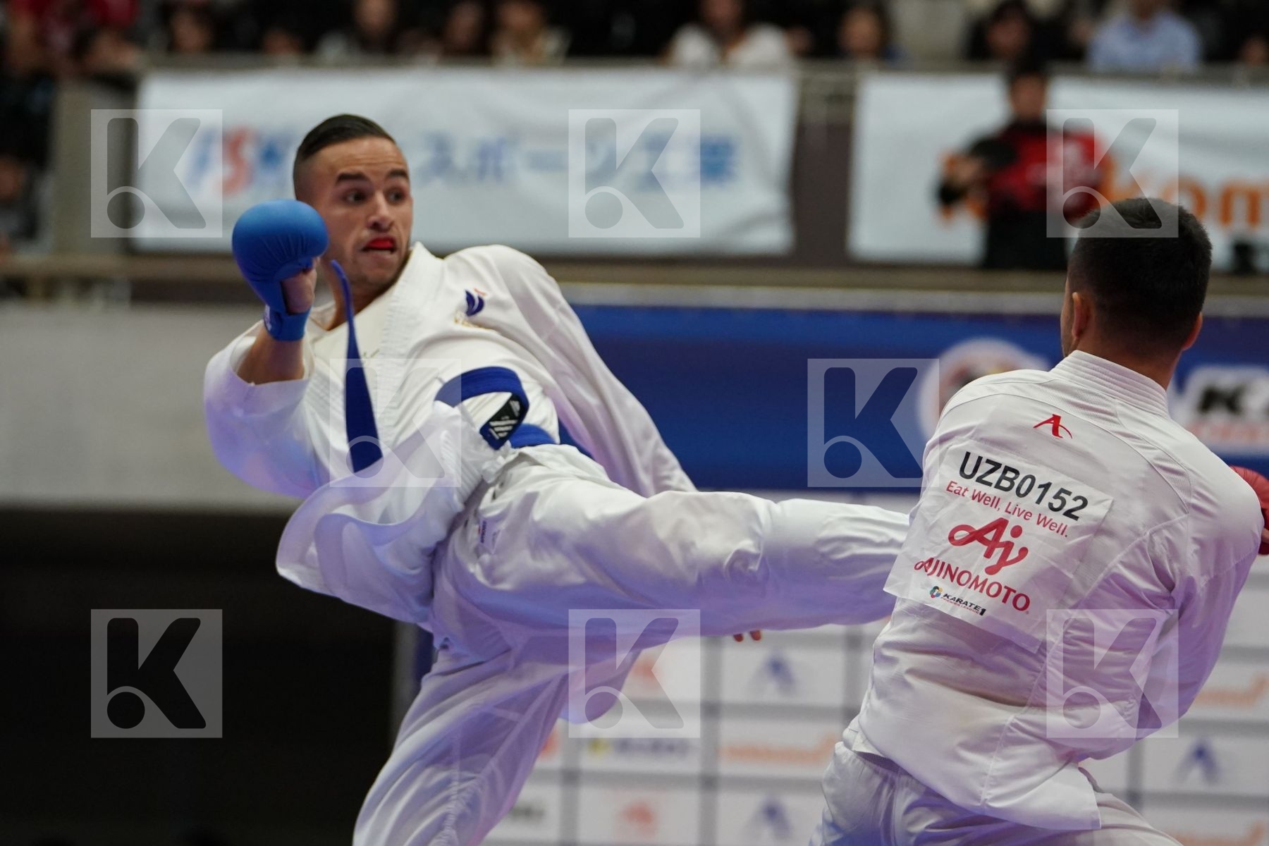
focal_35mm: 198
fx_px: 6979
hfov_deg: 10.4
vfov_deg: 6.9
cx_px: 634
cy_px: 423
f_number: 2.8
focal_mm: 132
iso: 2500
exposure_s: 1/1000
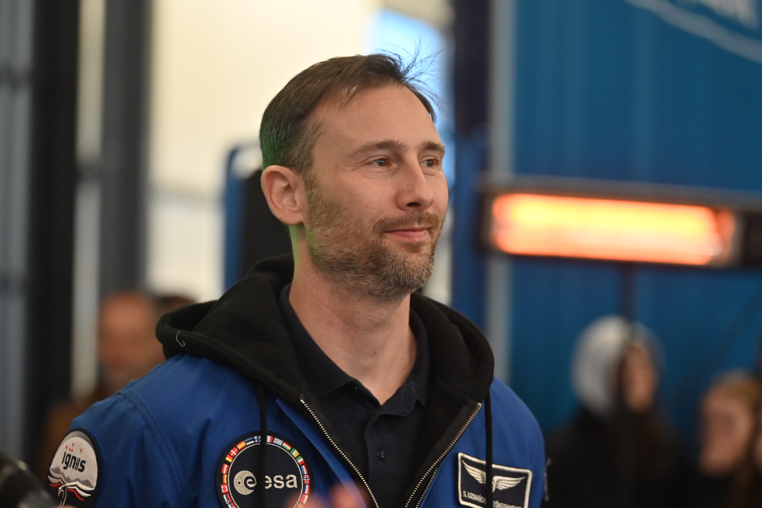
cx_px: 381
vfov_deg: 11.9
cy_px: 254
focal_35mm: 115
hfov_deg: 17.8
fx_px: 2434
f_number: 2.8
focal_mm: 115
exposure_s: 1/400
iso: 2500
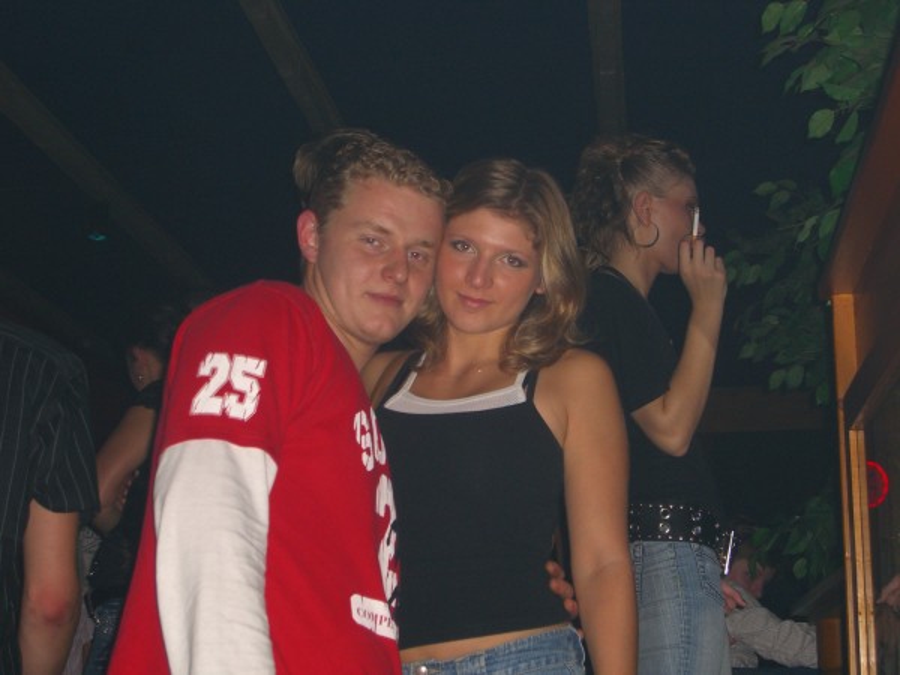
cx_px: 450
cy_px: 338
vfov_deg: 21.6
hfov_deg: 28.6
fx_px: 1768
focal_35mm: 68
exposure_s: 1/60
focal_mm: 14.2
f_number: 4
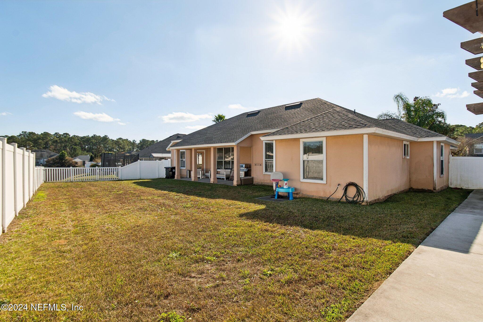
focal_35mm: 18
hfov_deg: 90.0
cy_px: 161
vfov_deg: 67.4
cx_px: 242
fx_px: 241
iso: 400
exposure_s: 1/1000
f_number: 8
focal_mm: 12
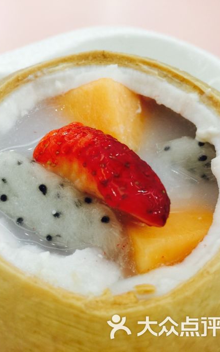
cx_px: 101
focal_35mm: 31
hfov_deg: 40.6
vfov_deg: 61.2
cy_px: 175
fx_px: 297
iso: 64
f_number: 2.2
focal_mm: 4.15
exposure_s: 1/17
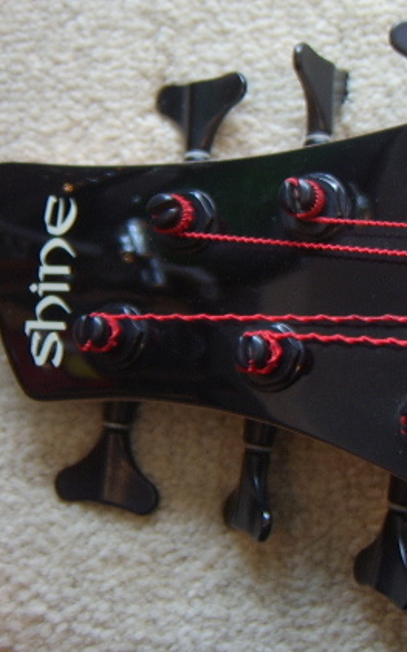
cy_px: 287
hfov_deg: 24.7
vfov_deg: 40.2
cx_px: 402
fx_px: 888
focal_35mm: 50
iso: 100
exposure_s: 1/4
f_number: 2.7
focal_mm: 8.13
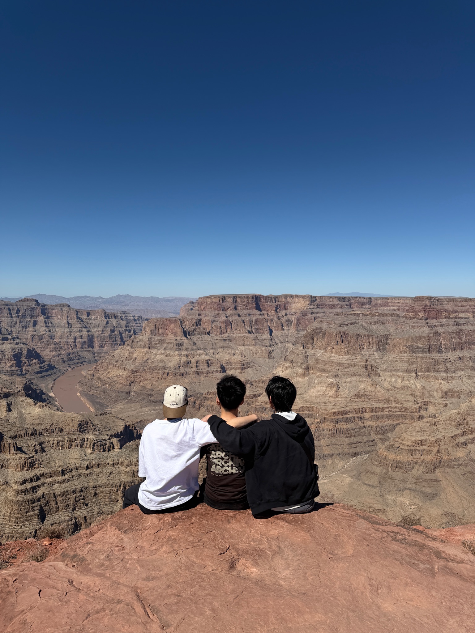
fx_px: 439
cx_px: 238
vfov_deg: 71.6
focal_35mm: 24
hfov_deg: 56.8
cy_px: 316
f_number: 1.78
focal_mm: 6.76
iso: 80
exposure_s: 1/9091
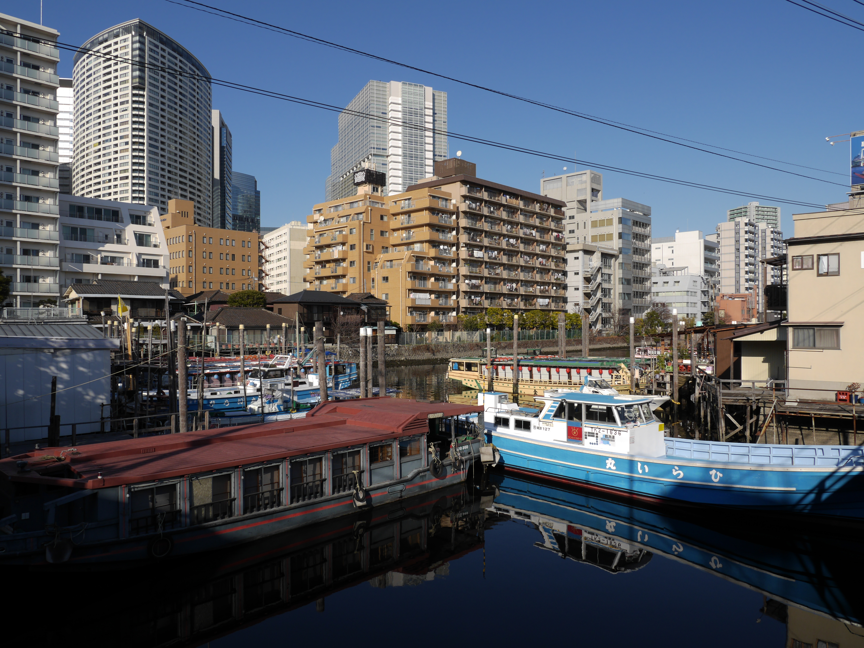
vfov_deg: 56.8
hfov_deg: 71.6
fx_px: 599
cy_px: 324
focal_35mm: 24
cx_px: 432
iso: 125
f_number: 8
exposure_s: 1/400
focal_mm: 12
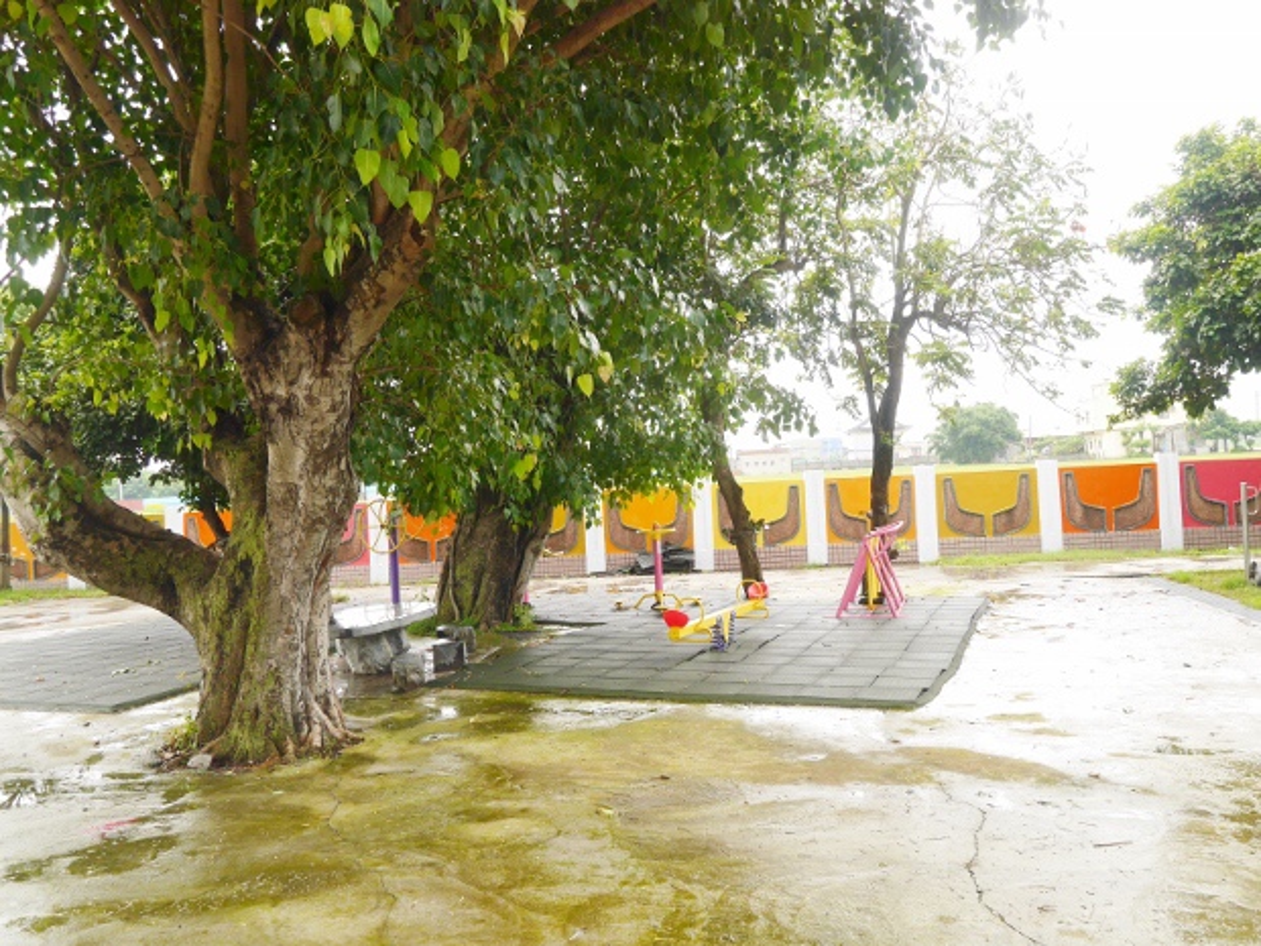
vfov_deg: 44.2
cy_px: 473
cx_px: 630
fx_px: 1166
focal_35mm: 32
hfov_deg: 56.8
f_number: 4.5
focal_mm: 16
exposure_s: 1/200
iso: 160
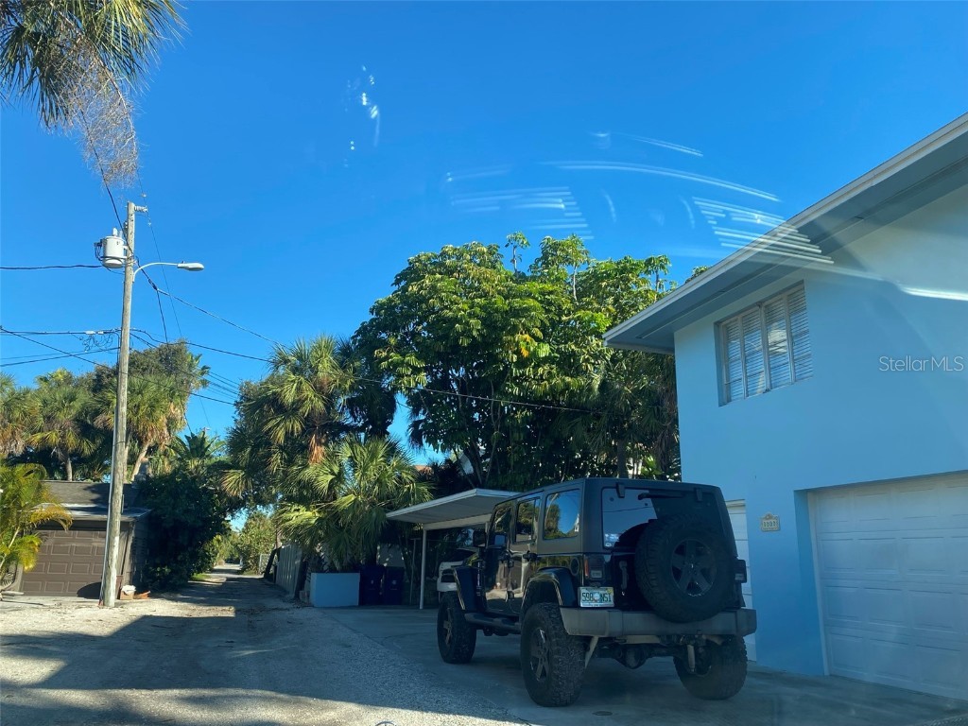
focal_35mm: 26
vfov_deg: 53.1
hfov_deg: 67.3
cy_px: 363
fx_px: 727
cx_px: 484
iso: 32
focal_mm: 4.25
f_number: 1.8
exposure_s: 1/965
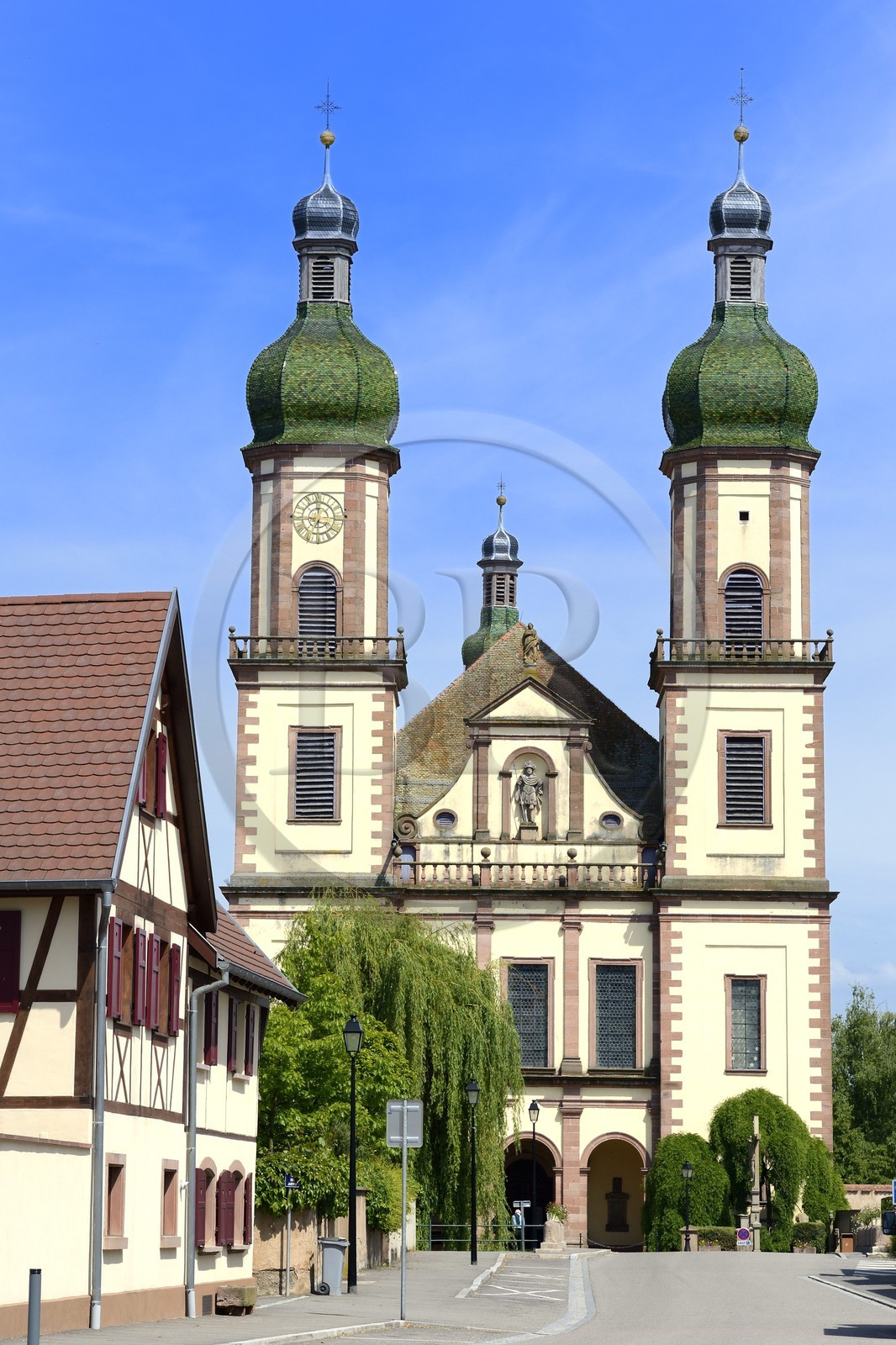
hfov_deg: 14.0
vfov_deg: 20.8
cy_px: 672
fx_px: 3660
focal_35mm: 98
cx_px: 448
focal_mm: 98
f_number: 10
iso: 200
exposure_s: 1/400
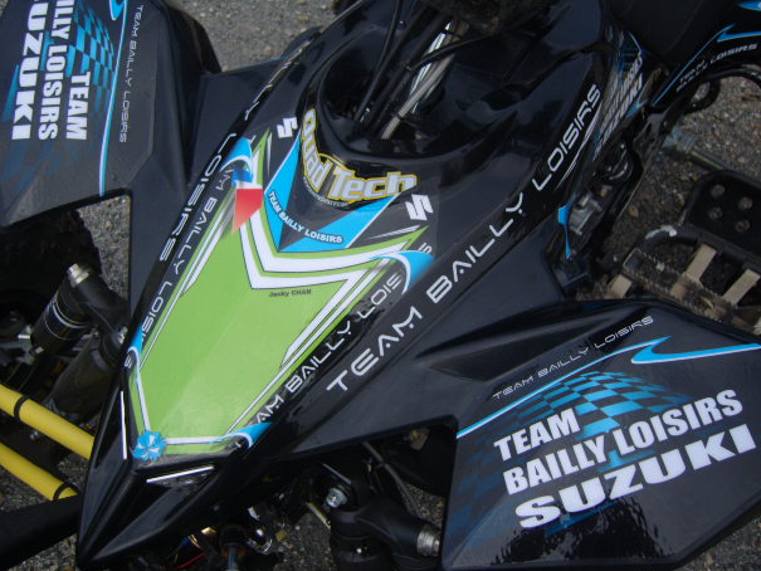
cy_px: 273
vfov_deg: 38.7
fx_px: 814
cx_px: 381
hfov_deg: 50.1
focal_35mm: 37
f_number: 7.1
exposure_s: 1/125
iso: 80
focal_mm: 7.4
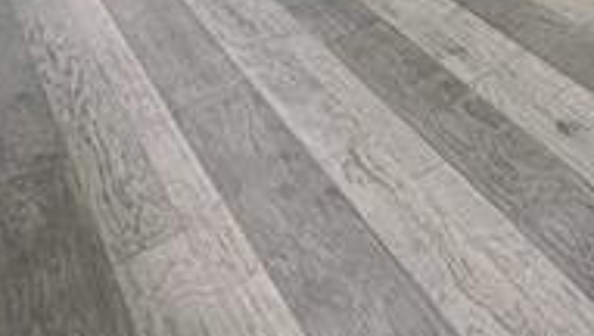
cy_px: -339
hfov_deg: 35.8
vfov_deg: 17.1
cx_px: 619
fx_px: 804
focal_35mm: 51
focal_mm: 2.22
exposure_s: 1/99
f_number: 2.2
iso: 100
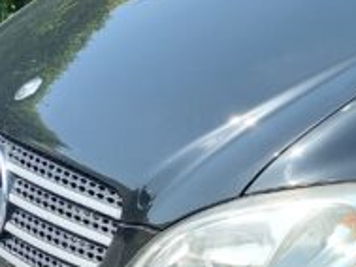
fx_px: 1091
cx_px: 608
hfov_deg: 16.1
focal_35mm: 106
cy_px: 165
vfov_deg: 14.0
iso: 25
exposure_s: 1/308
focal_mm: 5.23
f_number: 1.8
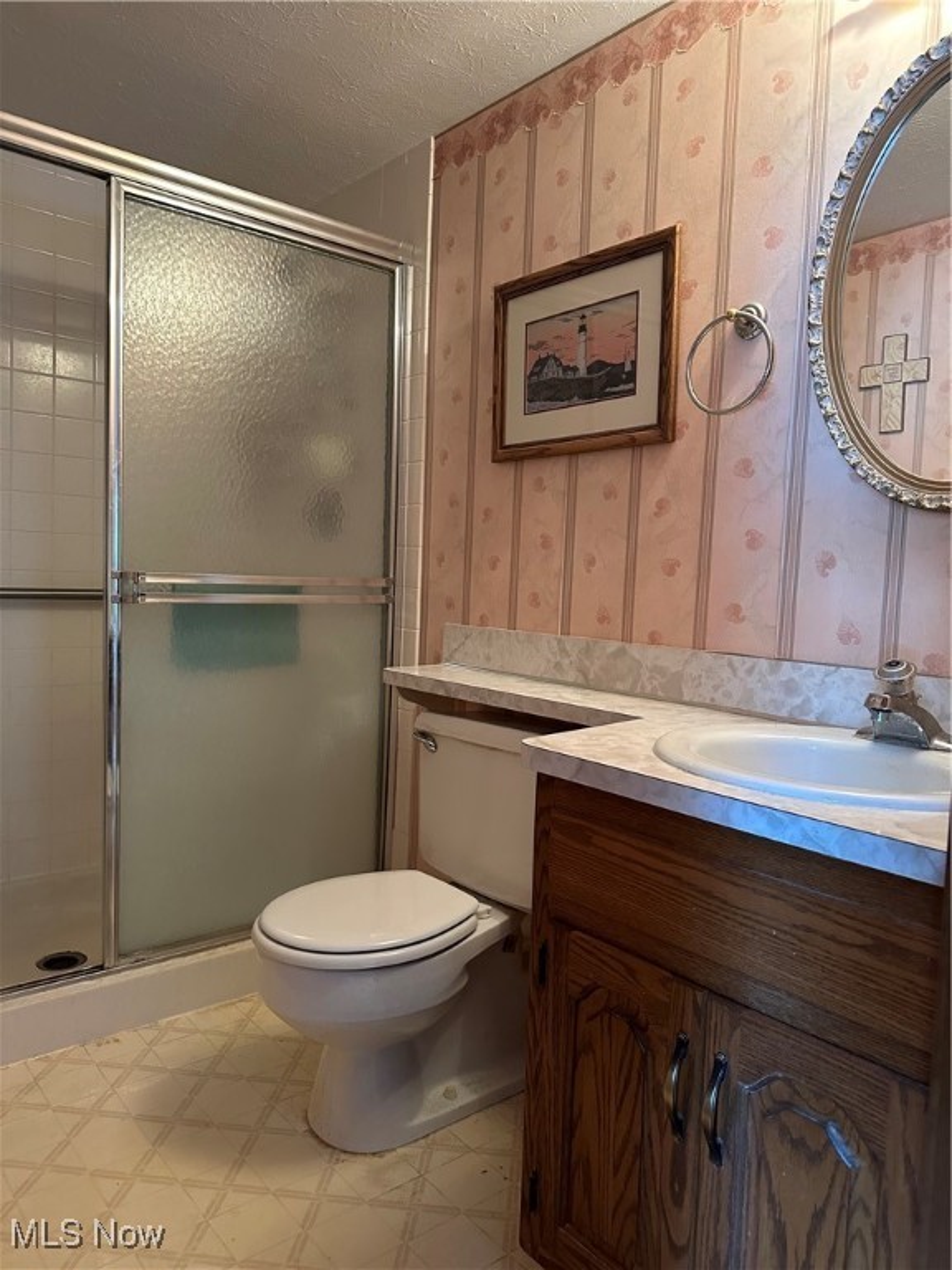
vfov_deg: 71.6
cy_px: 635
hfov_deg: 56.8
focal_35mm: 24
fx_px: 880
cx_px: 476
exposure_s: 1/60
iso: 640
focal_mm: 6.86
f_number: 1.78
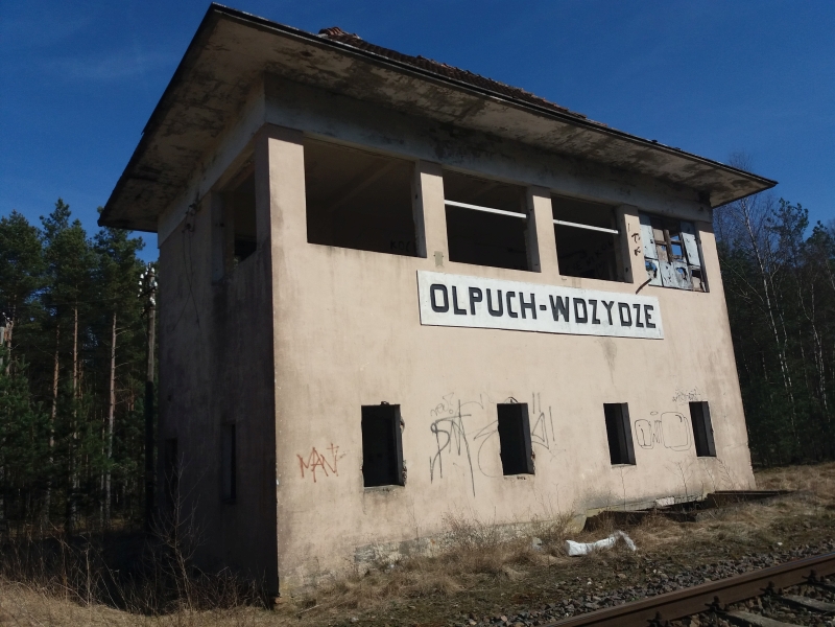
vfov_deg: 49.7
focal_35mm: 28
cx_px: 418
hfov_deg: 63.4
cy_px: 314
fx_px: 675
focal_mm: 3.7
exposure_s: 1/3022
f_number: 1.9
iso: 64
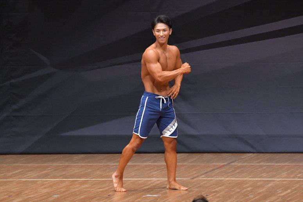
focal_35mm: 285
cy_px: 101
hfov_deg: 7.2
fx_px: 2398
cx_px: 152
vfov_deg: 4.8
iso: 6400
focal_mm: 190
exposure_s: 1/400
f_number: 5.6
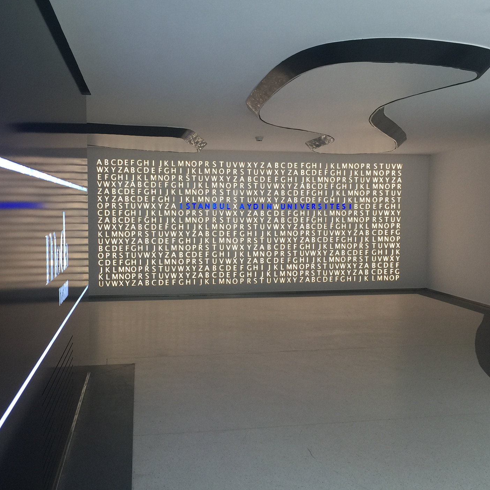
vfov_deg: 47.2
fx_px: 561
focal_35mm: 35
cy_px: 244
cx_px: 229
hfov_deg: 47.2
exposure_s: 1/40
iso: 32
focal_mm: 4.15
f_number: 2.2
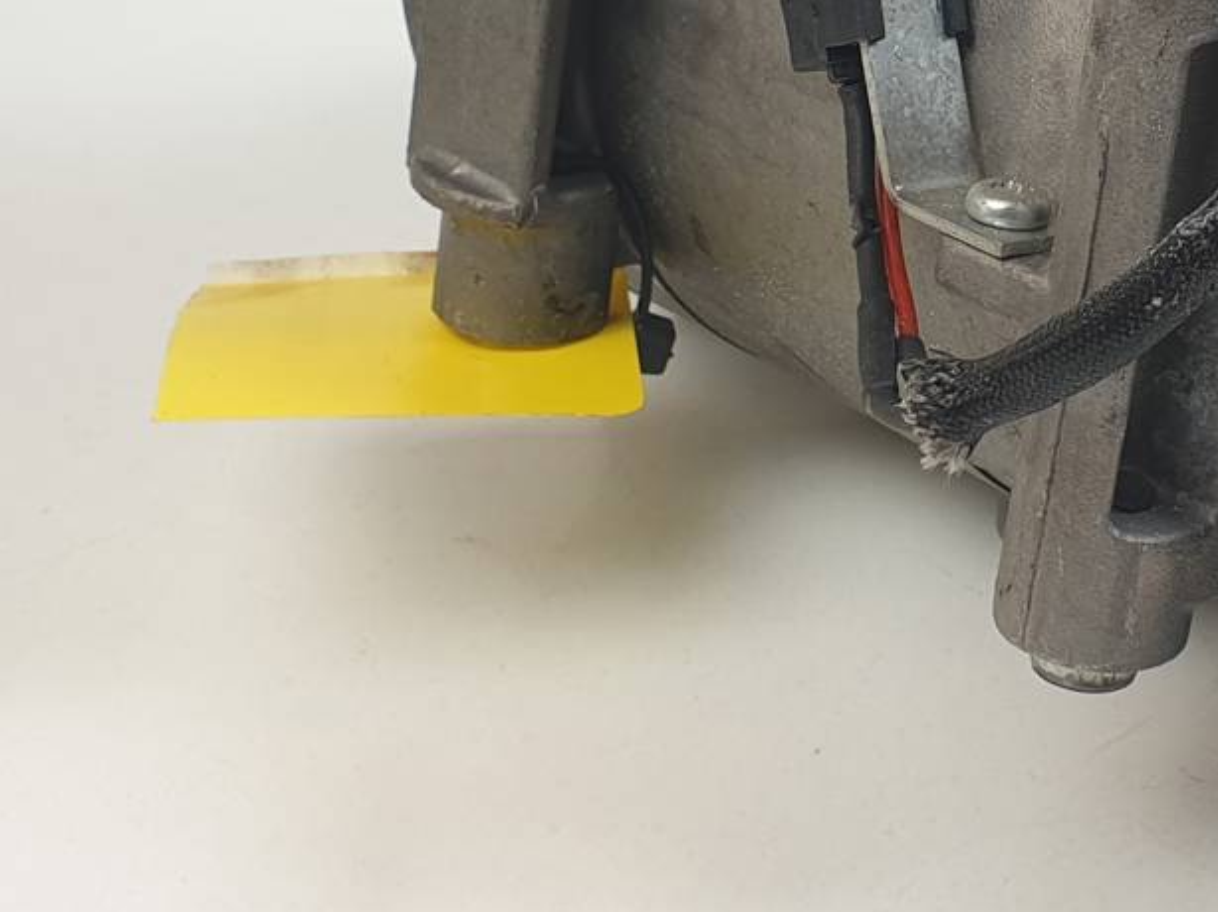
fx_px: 2146
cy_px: 54
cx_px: 1238
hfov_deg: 29.5
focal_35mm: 61
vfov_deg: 23.2
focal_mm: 4.3
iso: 50
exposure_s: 1/122
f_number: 2.4
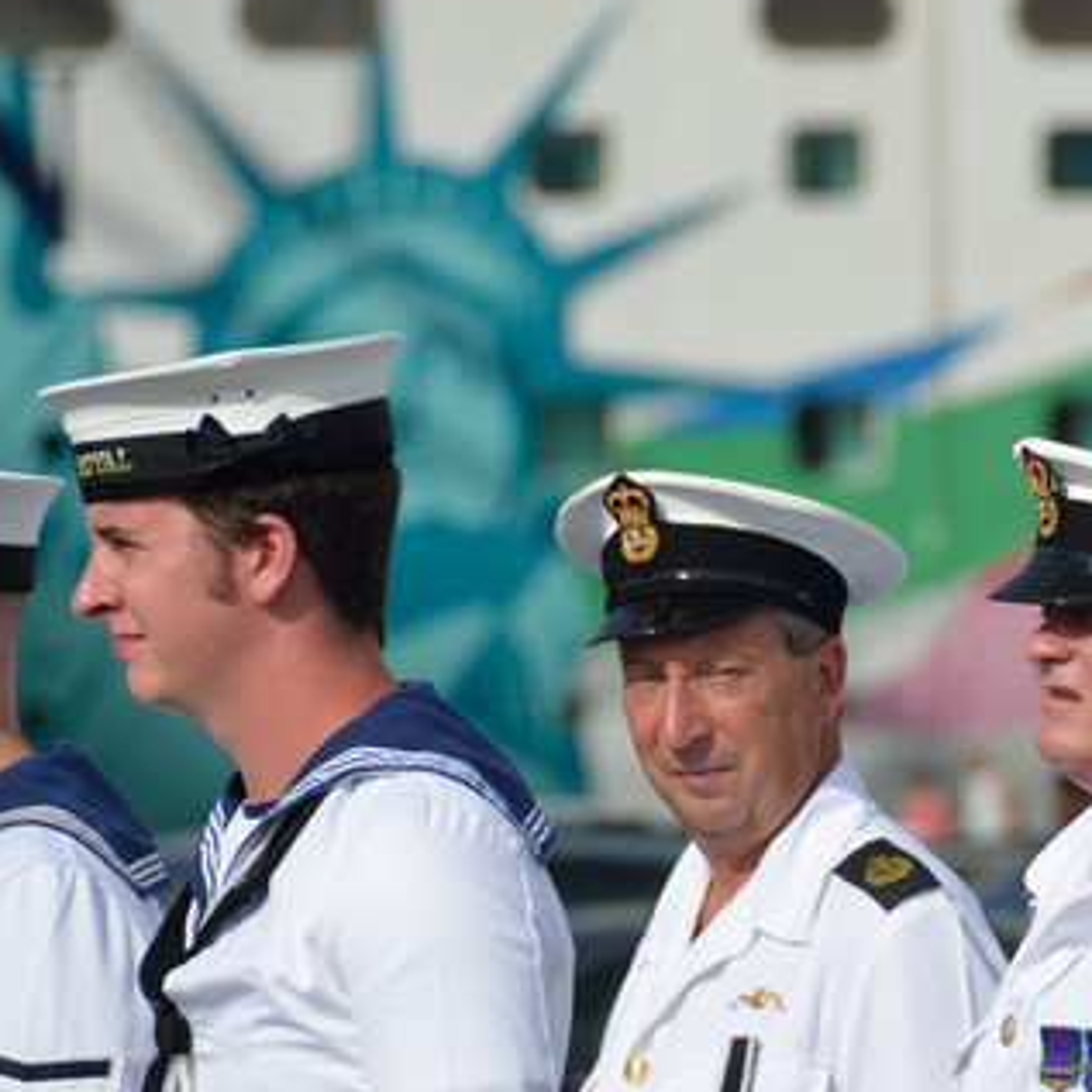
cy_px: 742
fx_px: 20022
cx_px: 1033
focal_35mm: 561
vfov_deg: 3.1
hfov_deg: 3.1
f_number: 5.6
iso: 125
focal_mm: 200
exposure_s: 1/1000
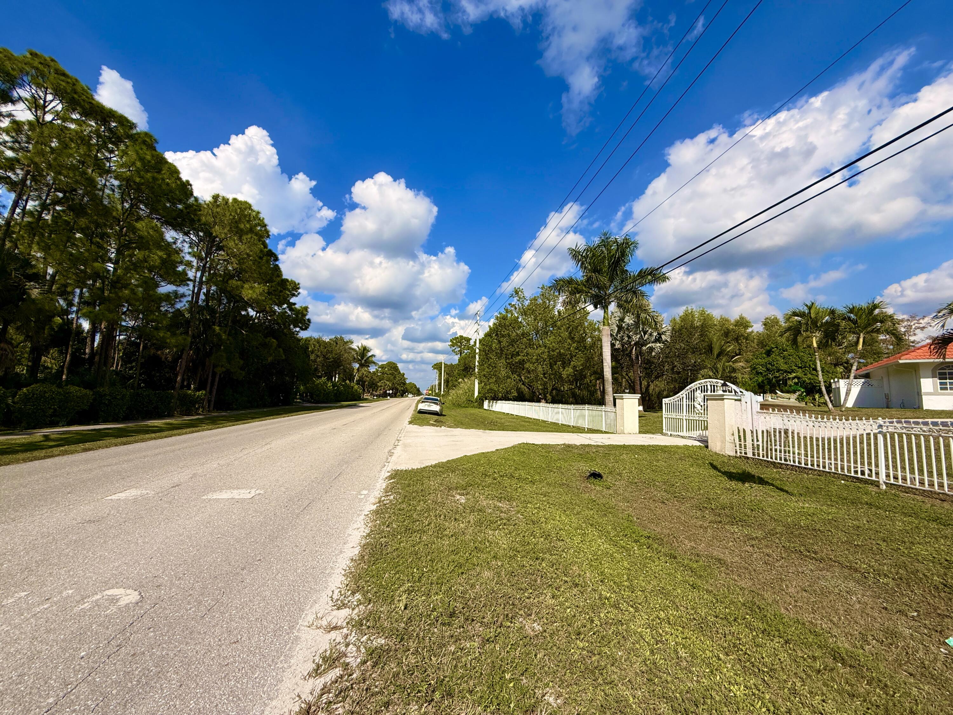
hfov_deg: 102.1
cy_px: 358
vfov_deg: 85.7
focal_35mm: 14
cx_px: 476
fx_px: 385
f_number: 2.2
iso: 50
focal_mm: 2.22
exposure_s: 1/4425
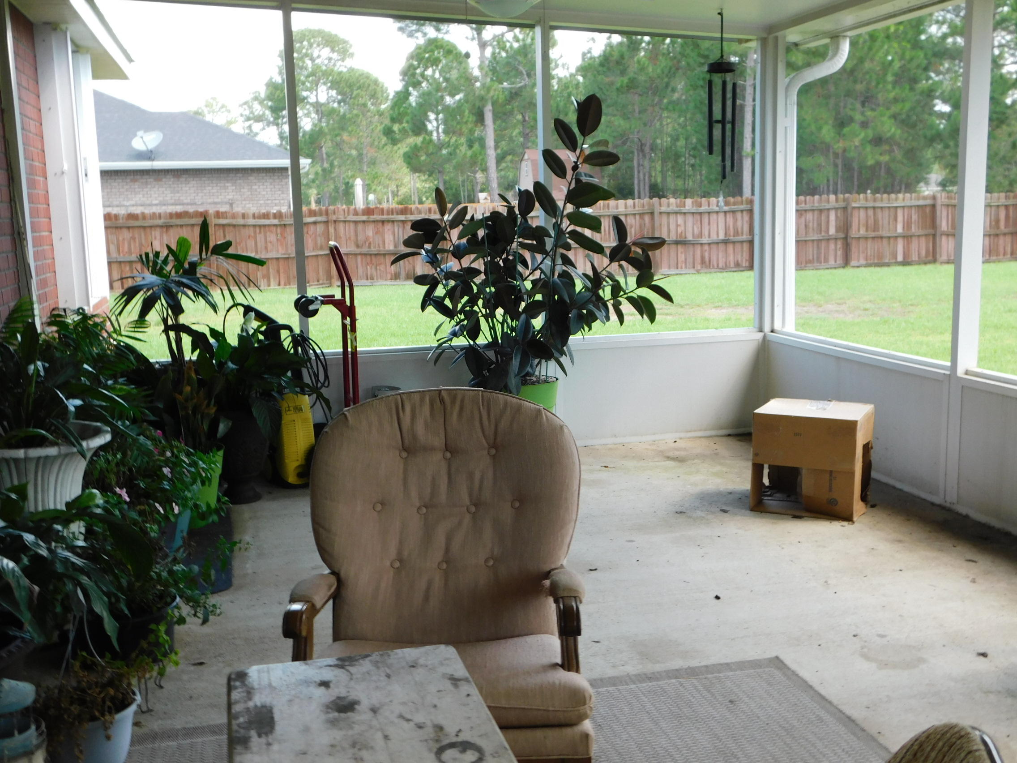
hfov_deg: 51.4
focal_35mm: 36
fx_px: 1058
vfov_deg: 39.7
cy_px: 382
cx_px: 508
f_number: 3.5
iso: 125
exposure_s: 1/80
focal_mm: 6.3
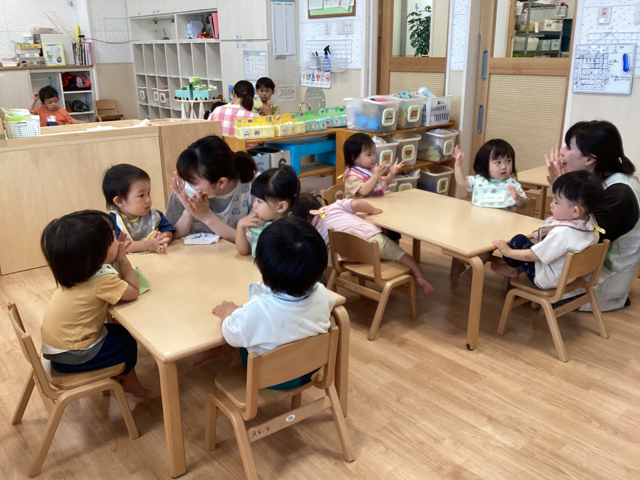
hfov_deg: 58.4
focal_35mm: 31
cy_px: 240
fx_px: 573
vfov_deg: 45.4
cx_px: 320
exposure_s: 1/60
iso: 125
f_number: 2.4
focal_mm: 3.3
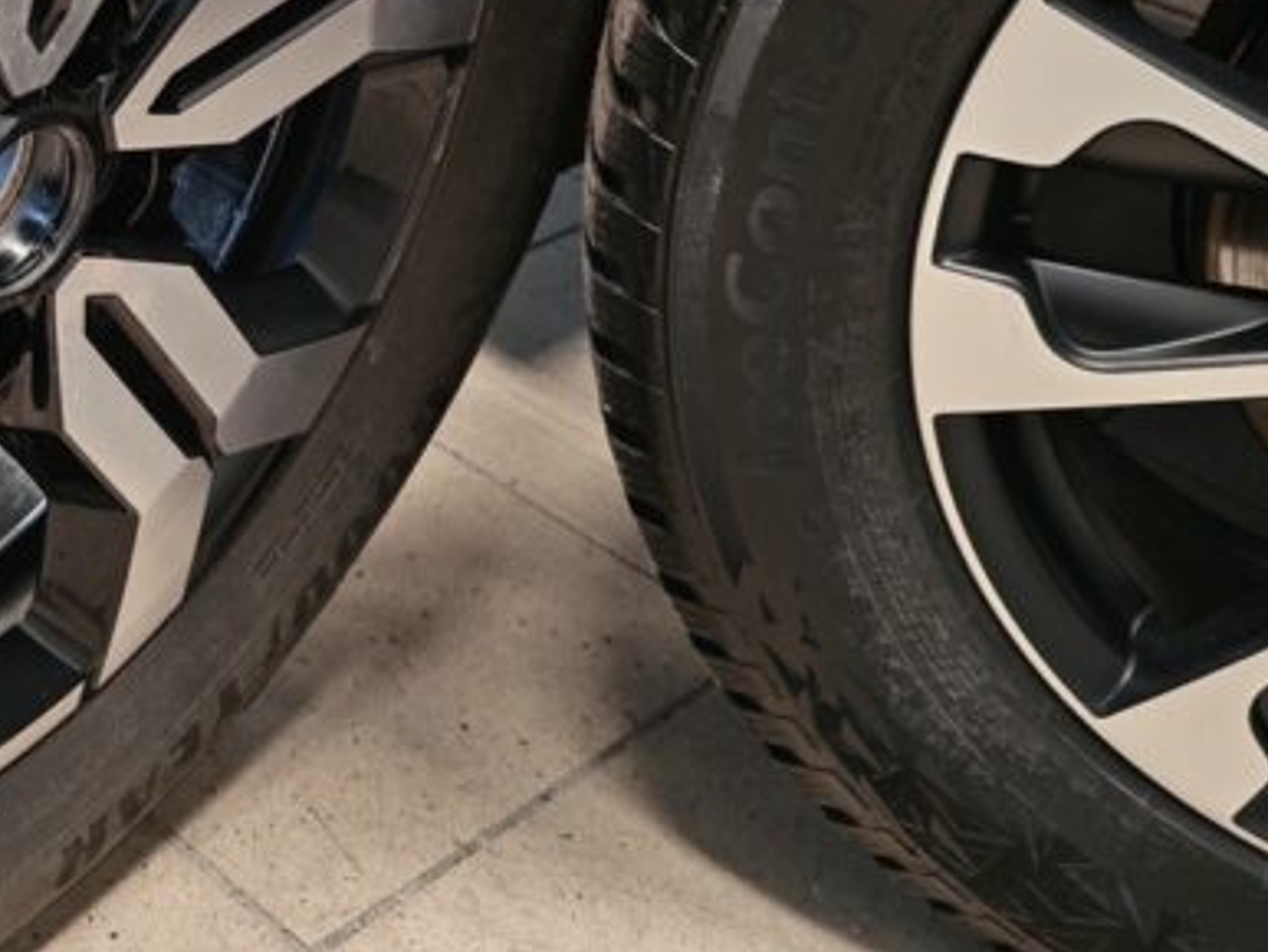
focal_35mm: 61
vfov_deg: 23.3
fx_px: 2236
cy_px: 62
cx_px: 33
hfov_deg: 29.8
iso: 100
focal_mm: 5.4
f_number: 1.6
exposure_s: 1/50
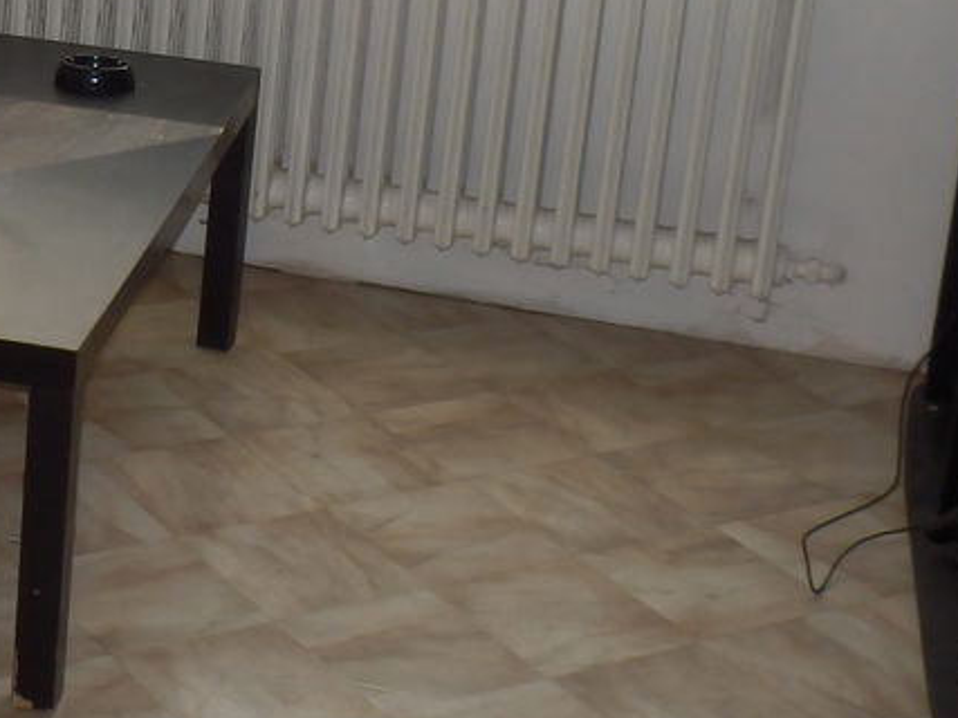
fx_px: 2490
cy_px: 45
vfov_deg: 16.2
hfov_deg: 20.6
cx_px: -139
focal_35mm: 90
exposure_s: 1/200
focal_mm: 4.2
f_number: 3
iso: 80
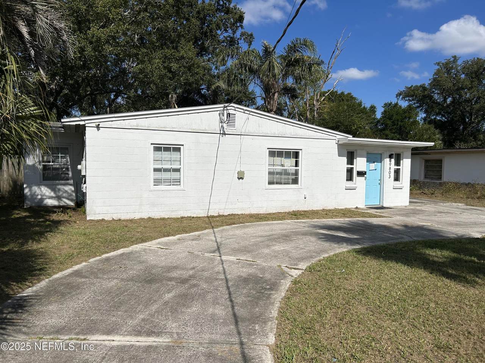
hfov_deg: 67.3
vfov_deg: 53.1
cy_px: 182
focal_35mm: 26
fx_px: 364
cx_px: 242
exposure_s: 1/12658
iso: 50
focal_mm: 5.7
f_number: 1.5
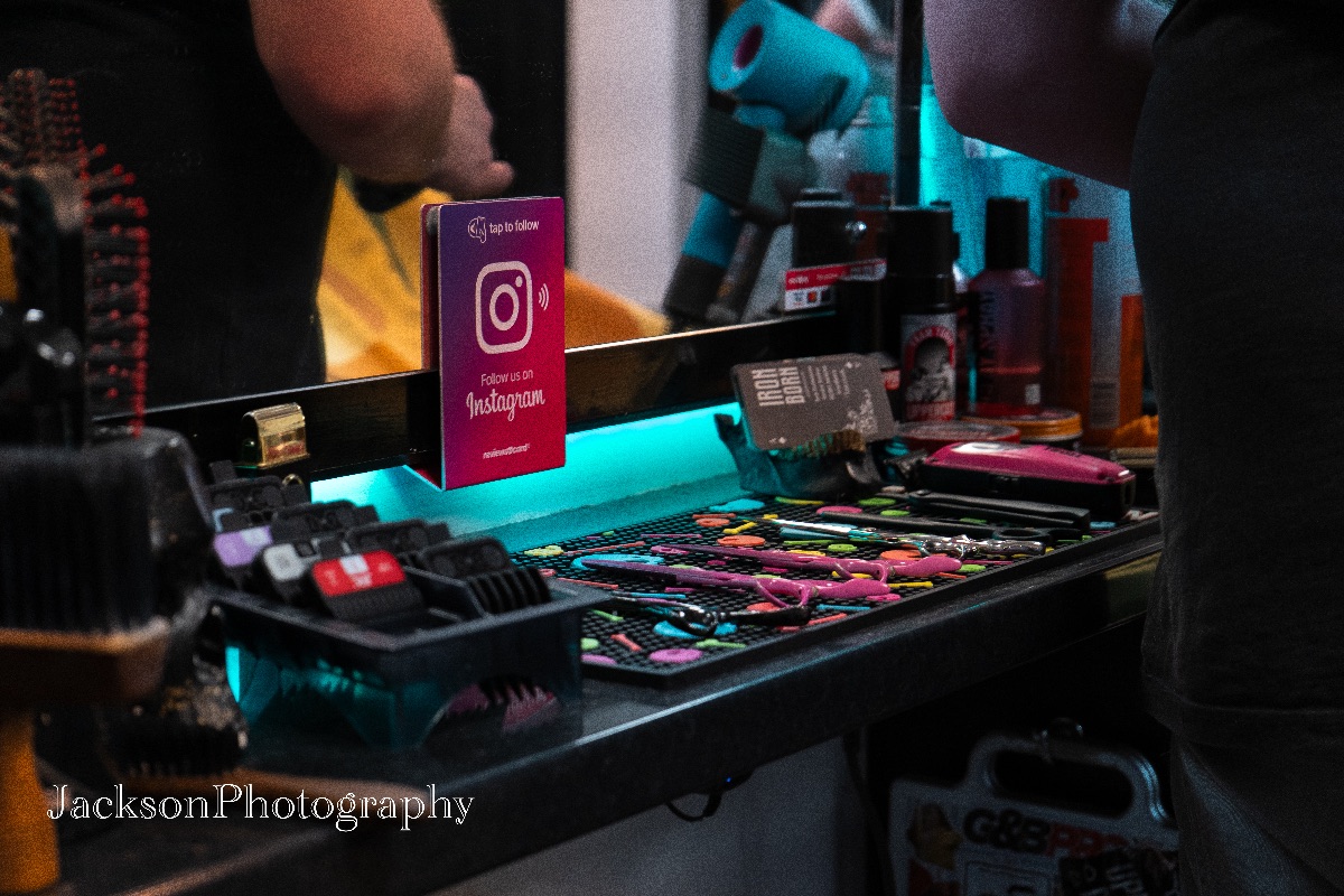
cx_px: 672
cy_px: 448
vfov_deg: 19.5
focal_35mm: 70
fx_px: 2613
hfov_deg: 28.8
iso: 2500
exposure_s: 1/80
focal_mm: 70
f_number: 5.6
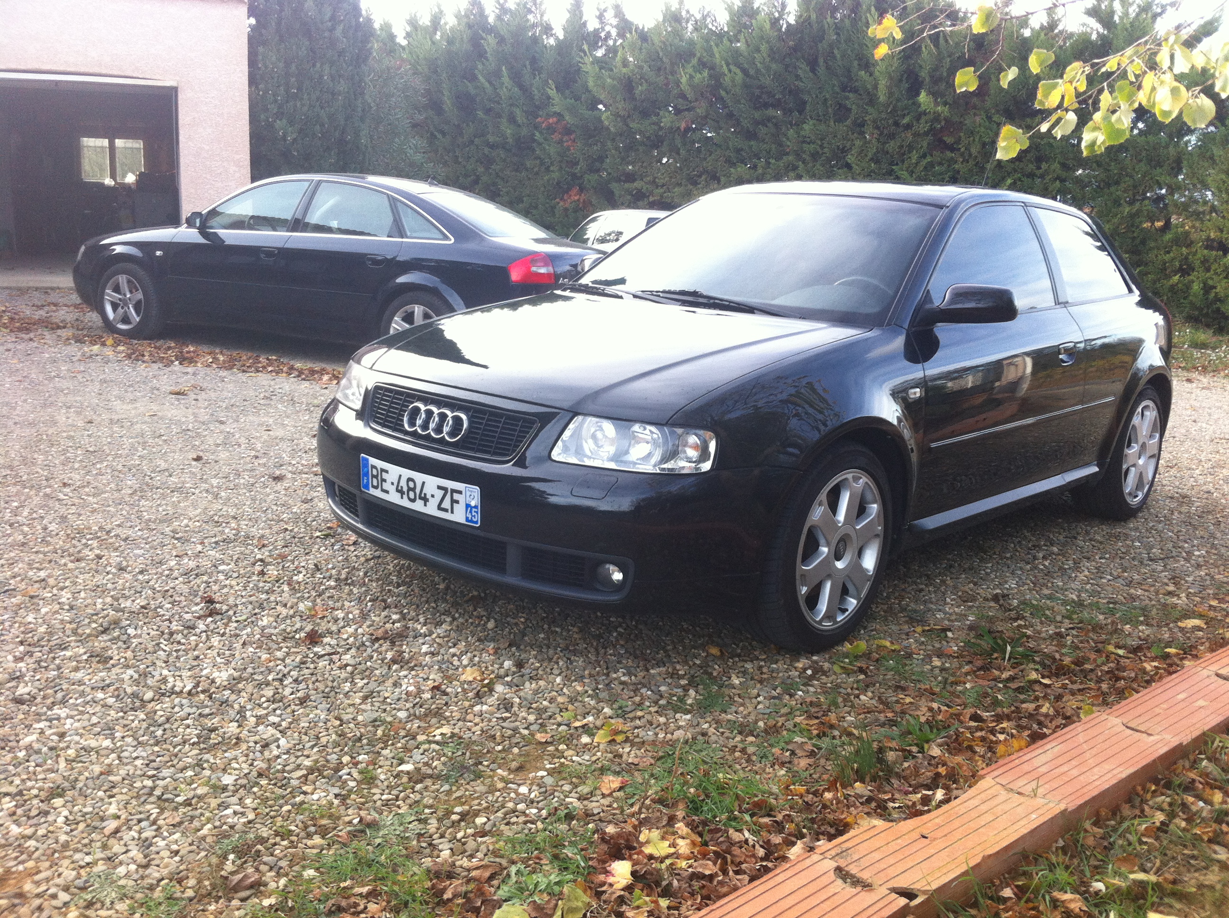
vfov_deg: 40.6
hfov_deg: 52.7
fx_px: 1241
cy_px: 459
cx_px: 614
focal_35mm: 35
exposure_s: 1/120
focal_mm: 3.85
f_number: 2.8
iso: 100
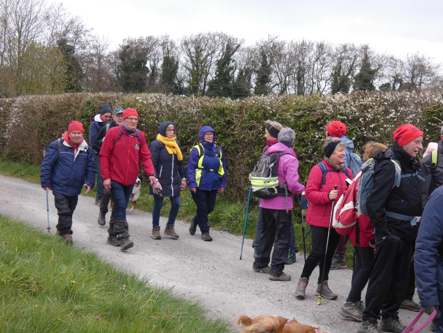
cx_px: 222
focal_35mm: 61
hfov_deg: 31.7
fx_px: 781
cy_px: 166
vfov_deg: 24.0
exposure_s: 1/80
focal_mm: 10.8
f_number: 4.1
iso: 80
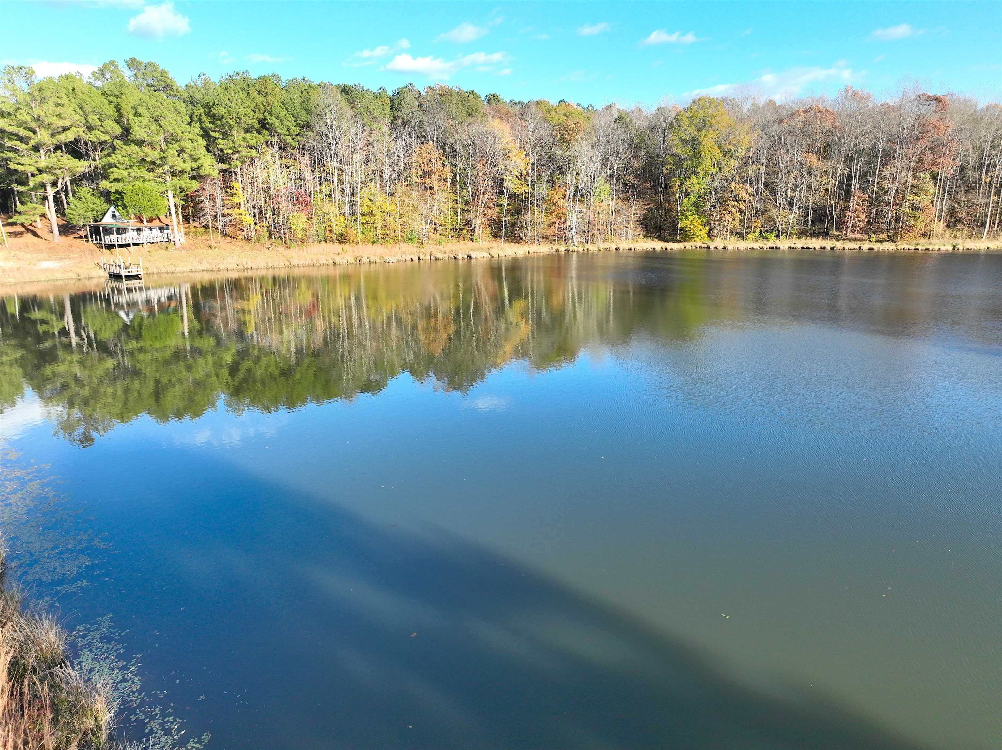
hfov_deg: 71.6
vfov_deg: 56.8
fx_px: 694
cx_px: 501
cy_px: 375
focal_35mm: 24
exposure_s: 1/1000
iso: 300
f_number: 2.8
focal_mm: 12.29
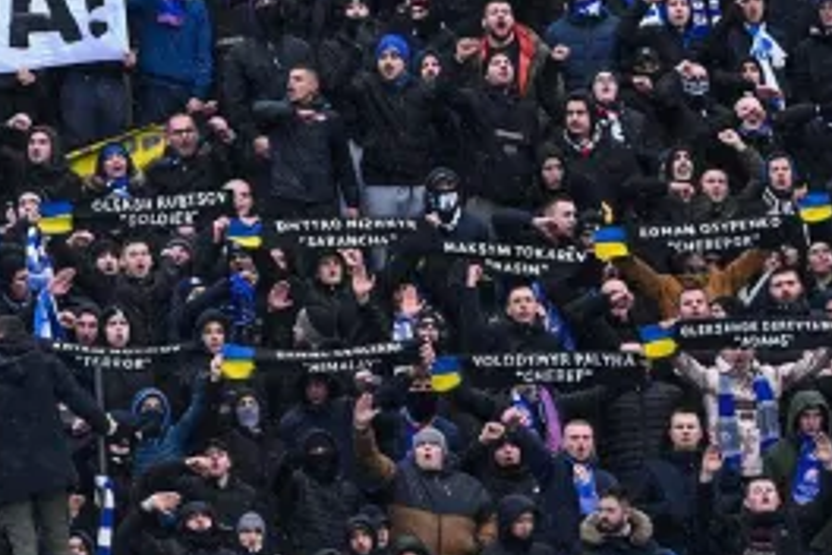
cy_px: -36
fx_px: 26599
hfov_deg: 1.8
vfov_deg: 1.2
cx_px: -85
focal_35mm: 1151
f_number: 4
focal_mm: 400
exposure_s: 1/800
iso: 2000
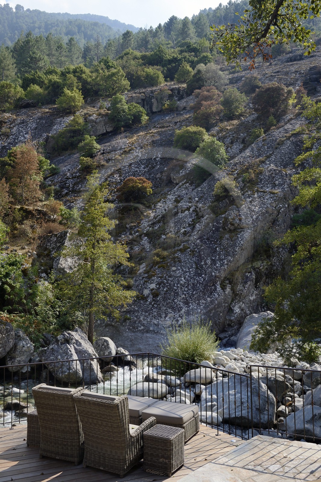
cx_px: 160
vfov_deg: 50.7
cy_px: 241
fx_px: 509
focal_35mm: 38
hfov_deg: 35.0
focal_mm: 38
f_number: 13
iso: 200
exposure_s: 1/160
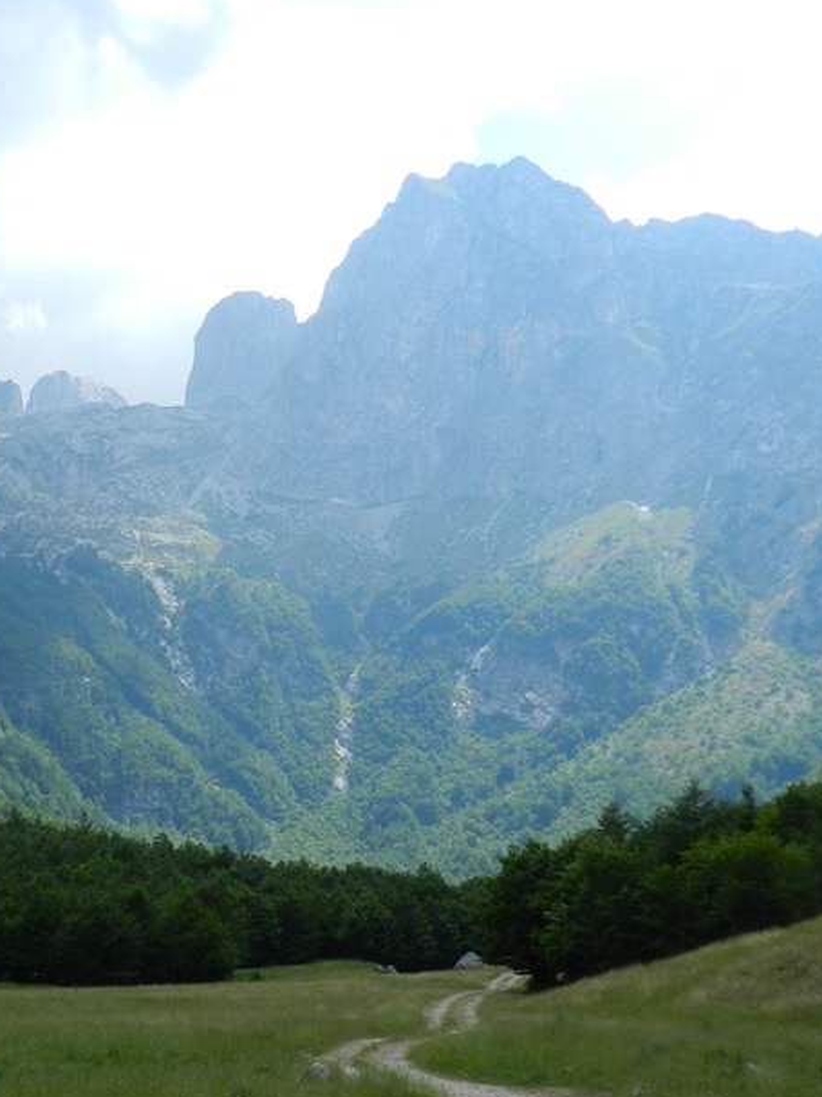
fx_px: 1710
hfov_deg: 25.9
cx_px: 34
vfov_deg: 35.5
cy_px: 616
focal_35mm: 54
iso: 160
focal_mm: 5.6
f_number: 4
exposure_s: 1/800
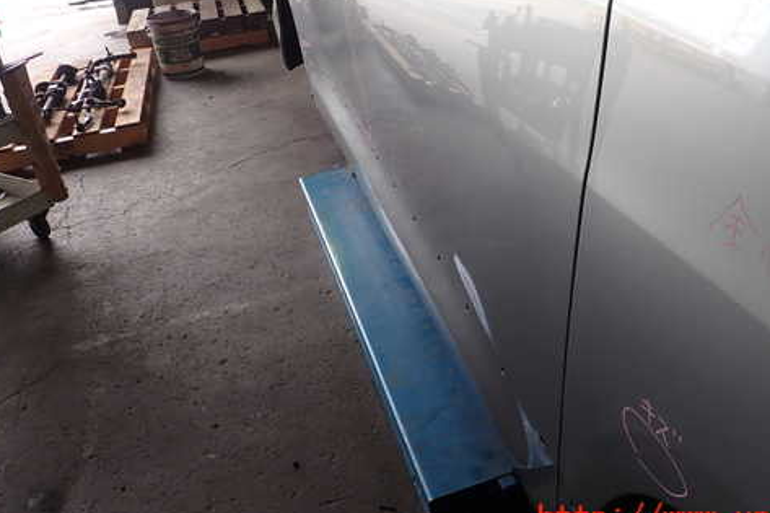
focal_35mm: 33
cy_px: 174
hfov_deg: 57.2
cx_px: 417
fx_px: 706
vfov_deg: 39.5
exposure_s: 1/80
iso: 100
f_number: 2.8
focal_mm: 4.5
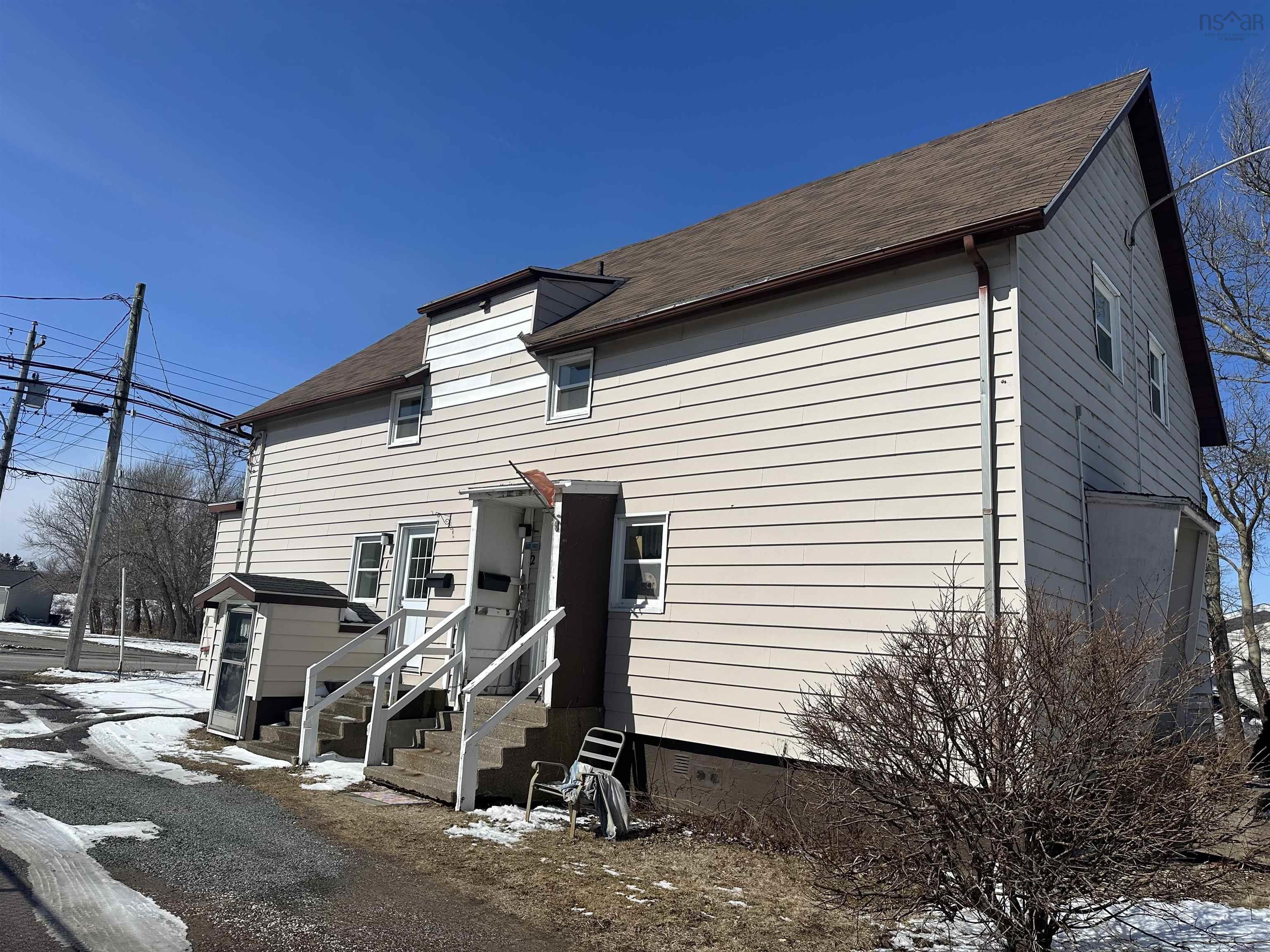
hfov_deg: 71.6
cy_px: 476
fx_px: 881
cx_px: 635
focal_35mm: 24
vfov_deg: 56.8
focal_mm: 6.86
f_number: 1.78
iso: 80
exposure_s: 1/12048
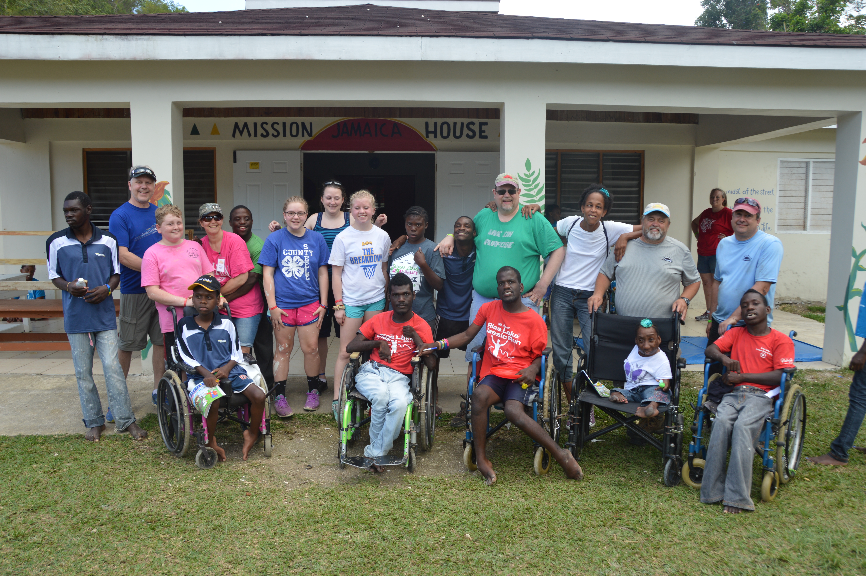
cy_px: 288
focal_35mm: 30
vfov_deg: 43.5
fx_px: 721
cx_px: 433
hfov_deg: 62.0
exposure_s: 1/125
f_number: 5.6
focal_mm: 20
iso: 110
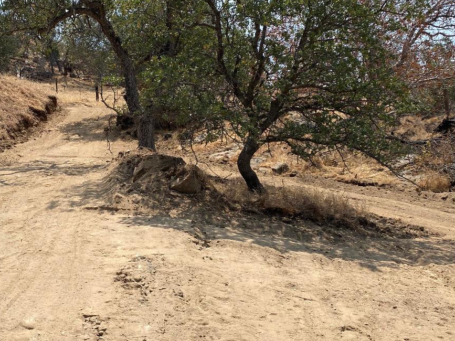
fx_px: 591
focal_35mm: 45
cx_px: 152
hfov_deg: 41.5
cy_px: 207
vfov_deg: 32.1
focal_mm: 4.25
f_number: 1.8
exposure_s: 1/2890
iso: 32
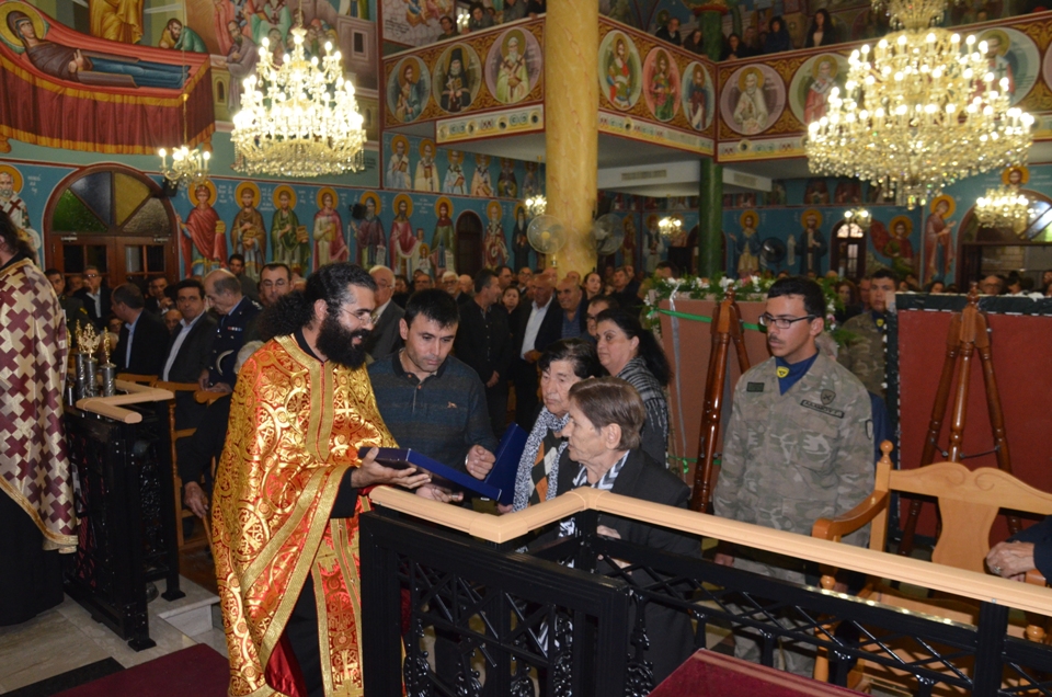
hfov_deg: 67.5
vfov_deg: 47.7
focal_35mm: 27
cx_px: 526
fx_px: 787
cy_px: 348
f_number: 6.3
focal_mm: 18
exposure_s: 1/60
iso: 2000
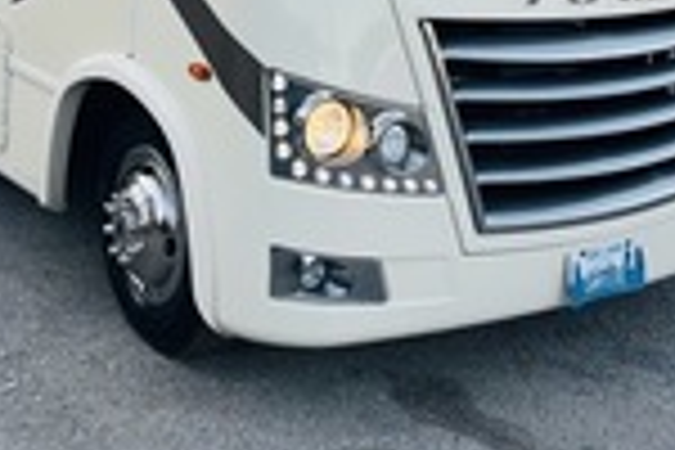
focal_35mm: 63
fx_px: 1181
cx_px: 232
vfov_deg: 19.8
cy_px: -140
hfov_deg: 31.7
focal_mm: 5.7
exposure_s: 1/410
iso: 50
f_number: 1.5
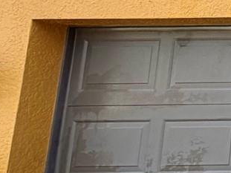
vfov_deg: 20.4
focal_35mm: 72
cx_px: 559
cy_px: 88
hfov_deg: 15.0
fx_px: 480
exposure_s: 1/220
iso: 50
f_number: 2.2
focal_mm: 2.22
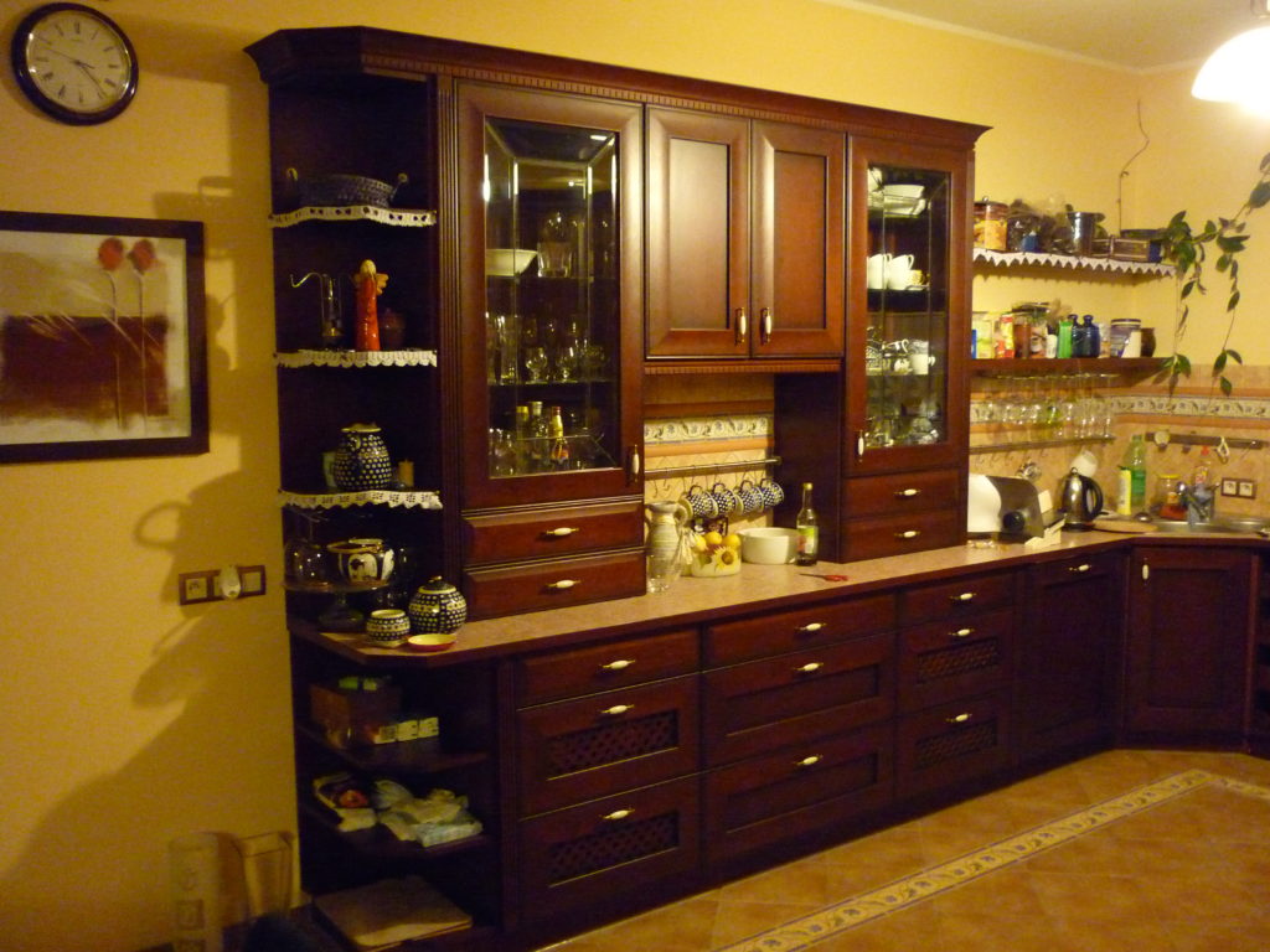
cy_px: 476
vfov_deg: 42.9
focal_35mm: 33
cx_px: 635
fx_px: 1211
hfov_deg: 55.4
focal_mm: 5.5
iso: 800
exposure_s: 1/8
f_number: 2.8
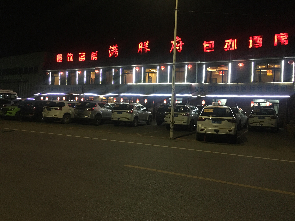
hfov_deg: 61.7
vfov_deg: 48.2
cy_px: 110
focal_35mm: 29
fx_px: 247
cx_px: 148
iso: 125
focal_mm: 4.15
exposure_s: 1/8
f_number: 2.2
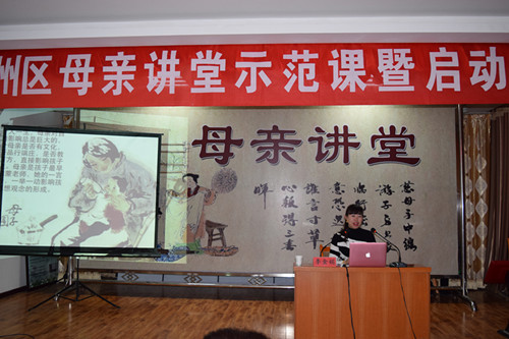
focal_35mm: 36
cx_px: 254
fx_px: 509
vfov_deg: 36.8
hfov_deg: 53.1
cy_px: 170
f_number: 5
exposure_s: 1/100
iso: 800
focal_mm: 24
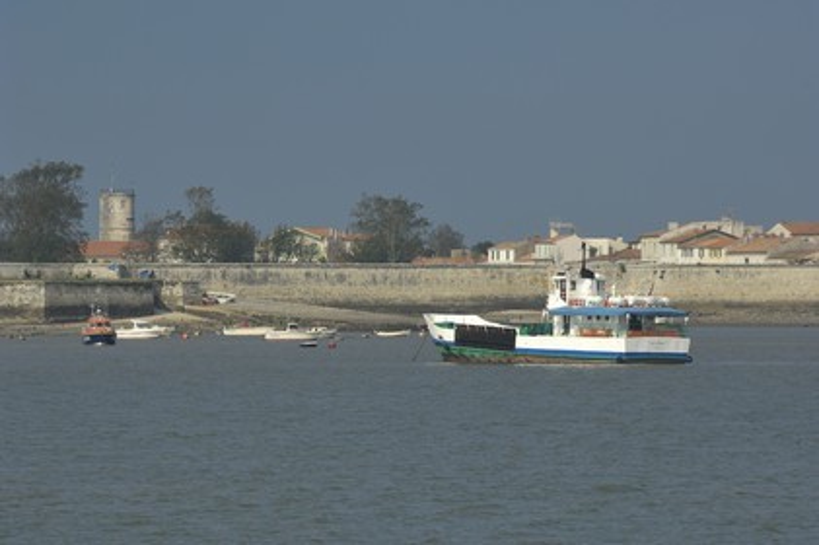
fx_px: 5456
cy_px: 272
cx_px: 410
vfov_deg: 5.7
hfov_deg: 8.6
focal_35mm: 240
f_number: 6.7
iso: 100
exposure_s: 1/400
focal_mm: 160
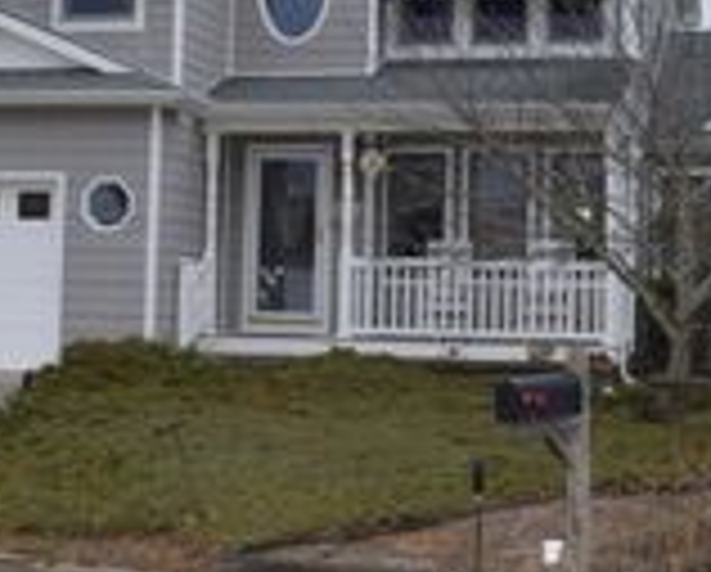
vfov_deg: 18.9
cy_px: 54
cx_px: 369
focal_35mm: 80
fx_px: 1687
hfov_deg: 23.8
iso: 400
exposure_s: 1/100
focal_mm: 18
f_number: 4
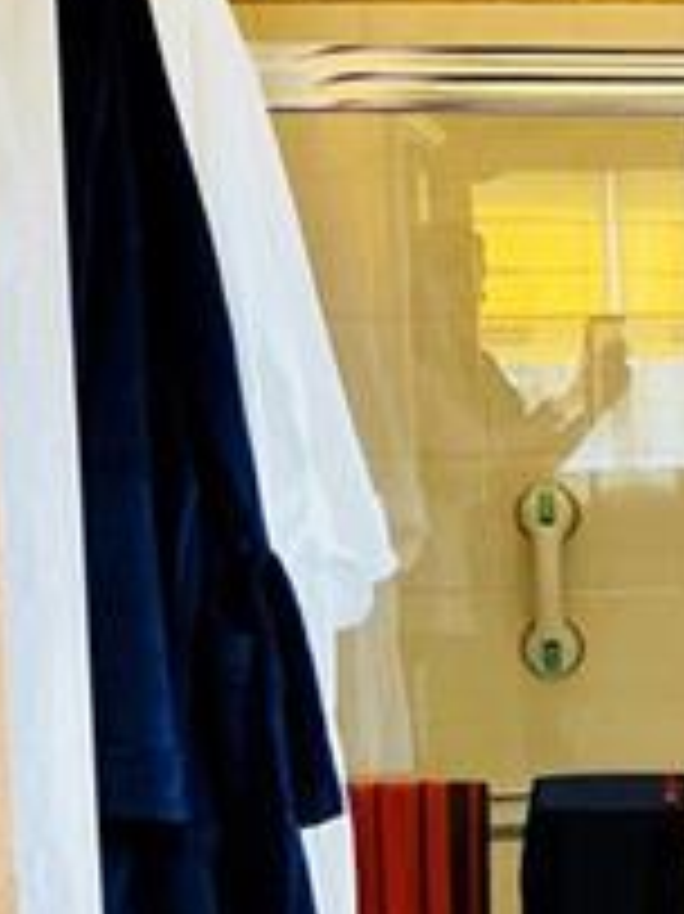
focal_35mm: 106
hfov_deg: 13.1
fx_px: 2796
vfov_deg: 18.5
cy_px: 653
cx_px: 1058
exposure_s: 1/30
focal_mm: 3.99
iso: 32
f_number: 1.8
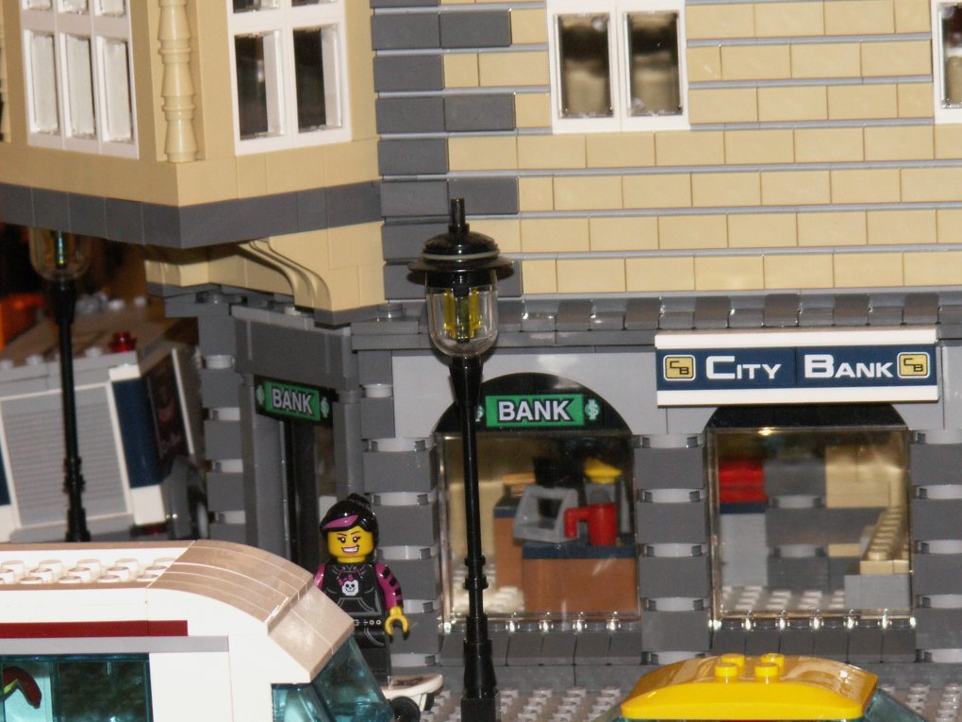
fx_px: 5169
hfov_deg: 10.6
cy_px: 434
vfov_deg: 8.0
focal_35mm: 186
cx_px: 486
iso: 160
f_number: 4
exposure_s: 1/50
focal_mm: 22.68
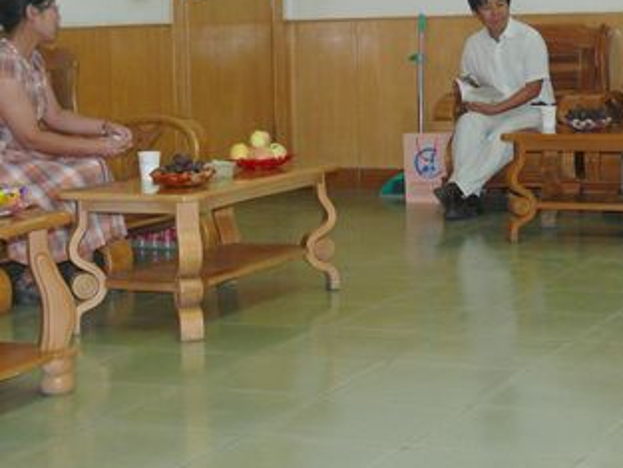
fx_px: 1620
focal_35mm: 90
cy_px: 40
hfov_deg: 21.5
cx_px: 502
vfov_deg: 16.2
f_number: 3.2
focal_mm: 9.9
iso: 160
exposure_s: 1/30
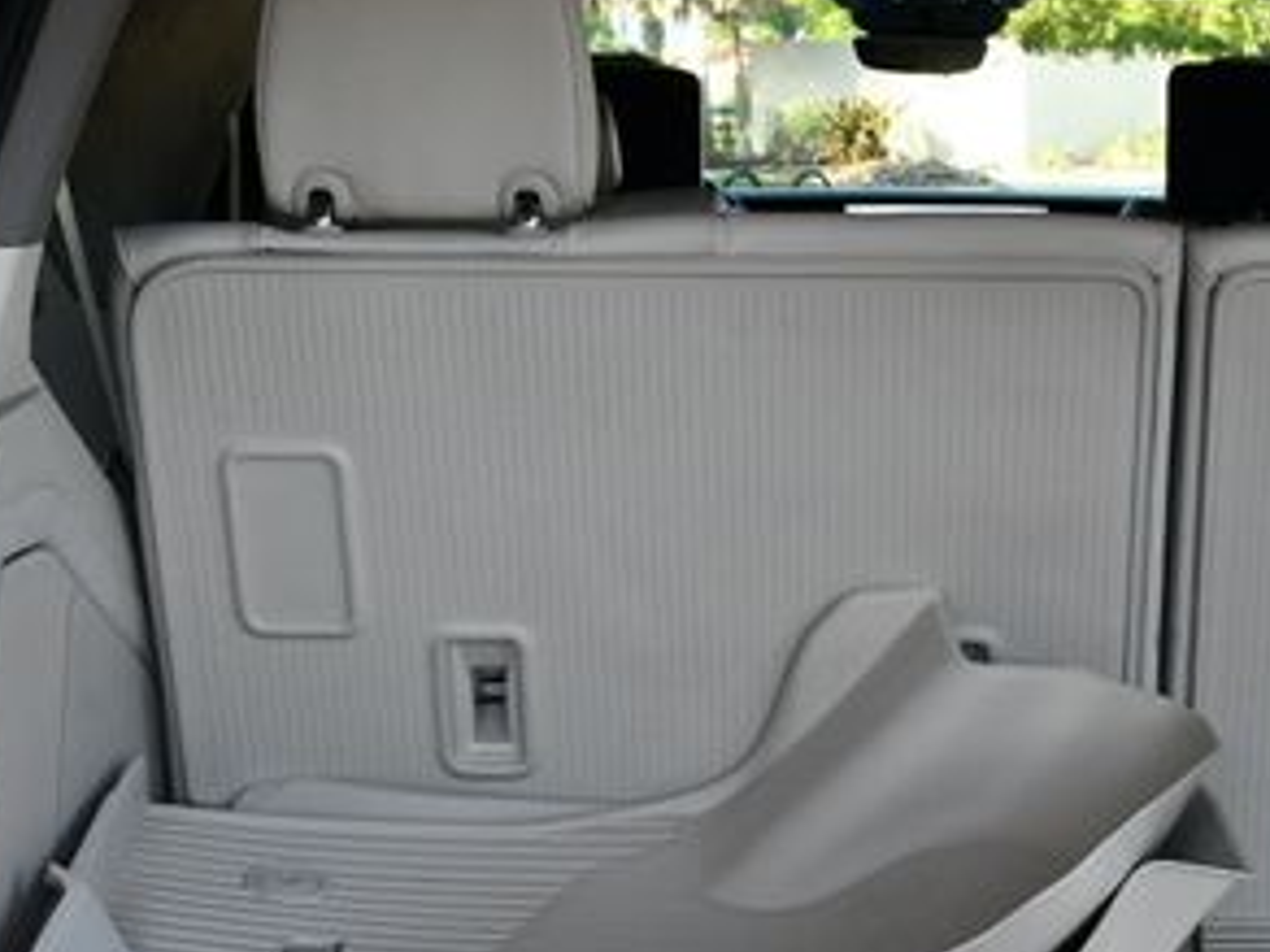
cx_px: 909
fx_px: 2788
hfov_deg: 25.4
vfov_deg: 19.3
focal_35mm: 76
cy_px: 630
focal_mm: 18
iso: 400
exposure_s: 1/250
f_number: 5
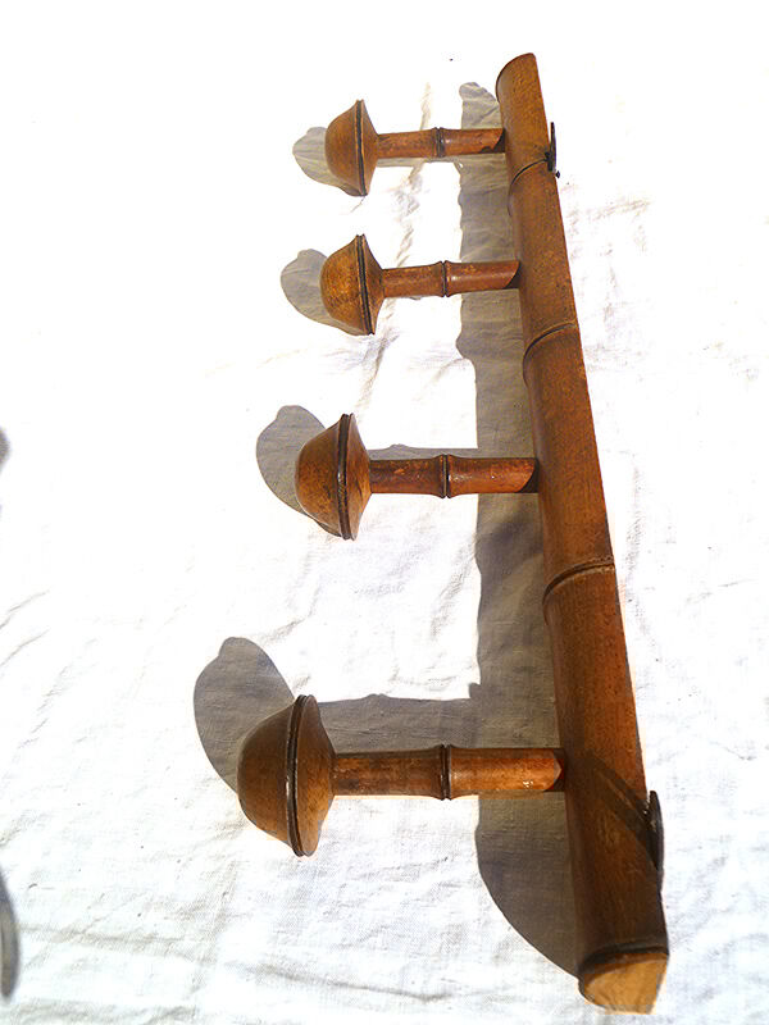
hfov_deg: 39.7
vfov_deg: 51.4
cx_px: 384
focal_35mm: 36
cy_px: 512
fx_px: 1066
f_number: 11
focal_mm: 6.5
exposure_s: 1/400
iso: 80
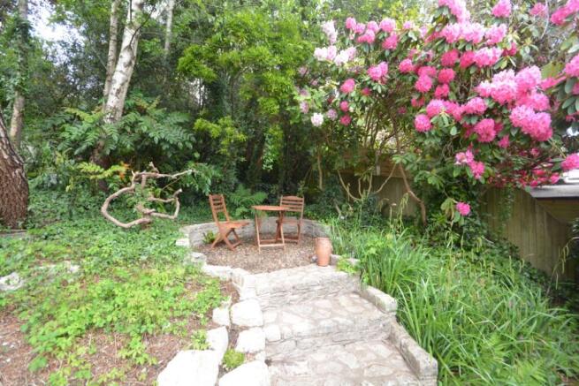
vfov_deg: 77.4
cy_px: 193
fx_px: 241
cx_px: 290
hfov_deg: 100.4
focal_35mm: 15
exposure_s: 1/60
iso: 400
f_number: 8
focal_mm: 10
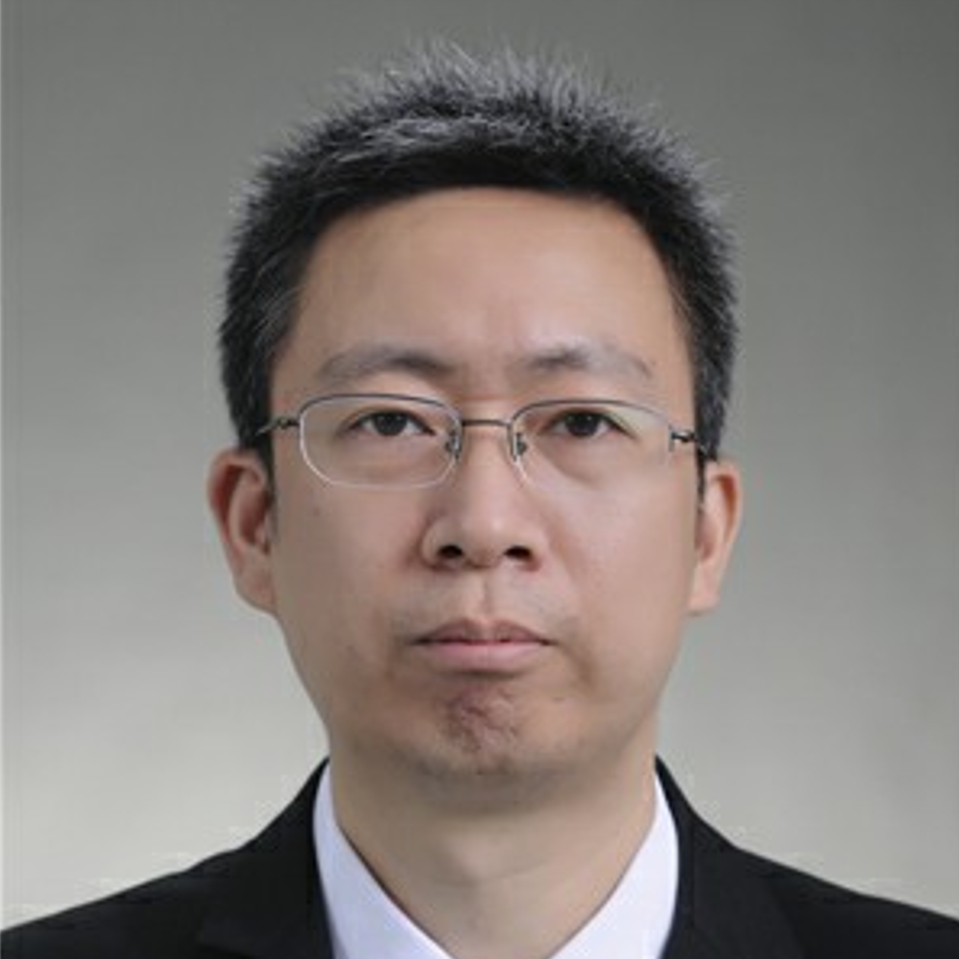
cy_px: 702
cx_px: 481
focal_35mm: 165
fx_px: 5161
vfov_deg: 10.6
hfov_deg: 10.6
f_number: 5.6
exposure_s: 1/125
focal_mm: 85
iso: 160
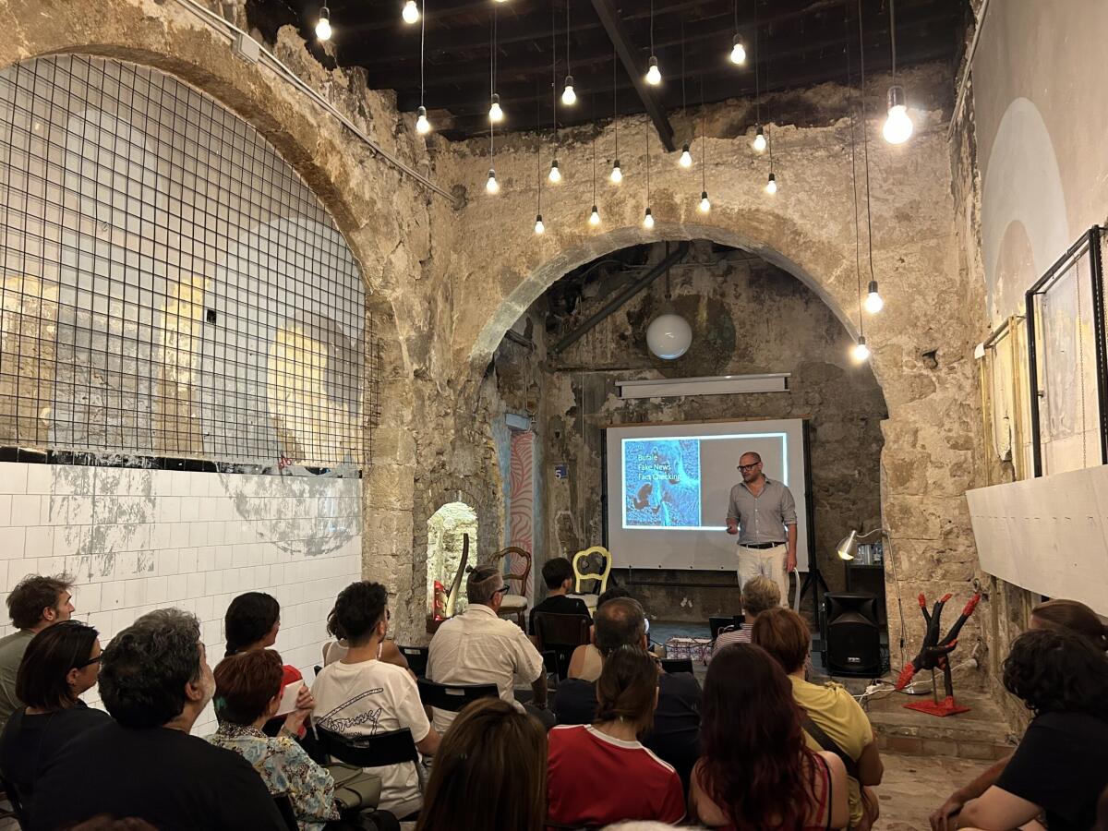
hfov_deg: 67.3
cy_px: 416
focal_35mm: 26
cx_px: 554
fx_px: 832
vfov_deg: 53.1
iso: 320
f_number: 1.5
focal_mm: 5.7
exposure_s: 1/50
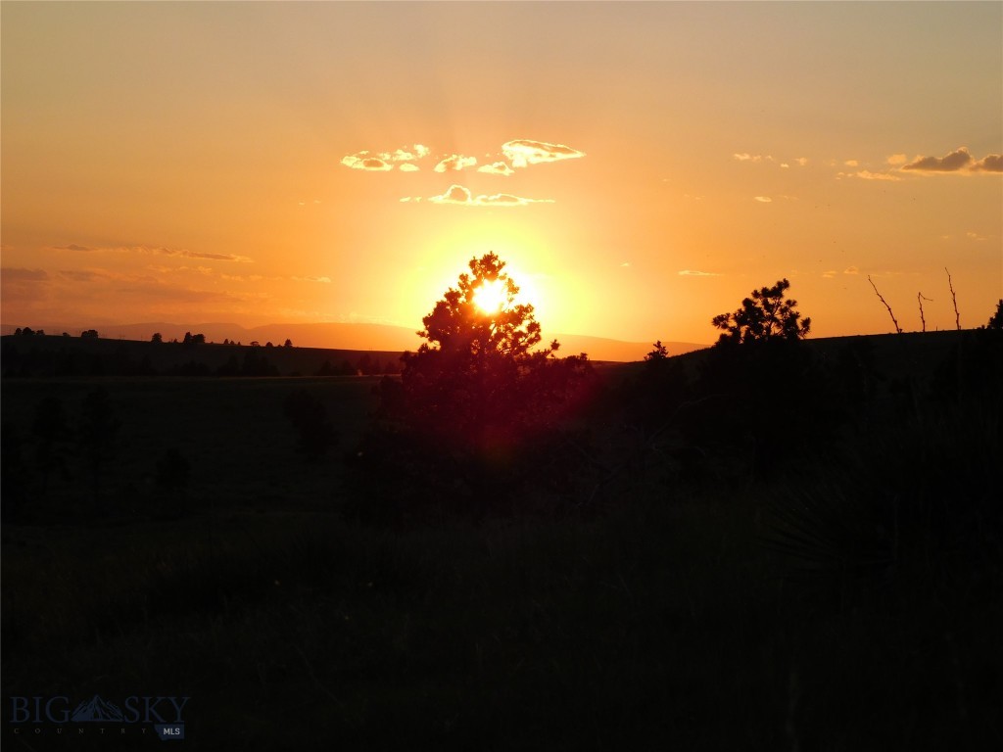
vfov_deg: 14.9
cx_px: 502
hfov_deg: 19.8
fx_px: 2869
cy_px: 376
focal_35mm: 99
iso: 125
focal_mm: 17.6
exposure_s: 1/500
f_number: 4.6
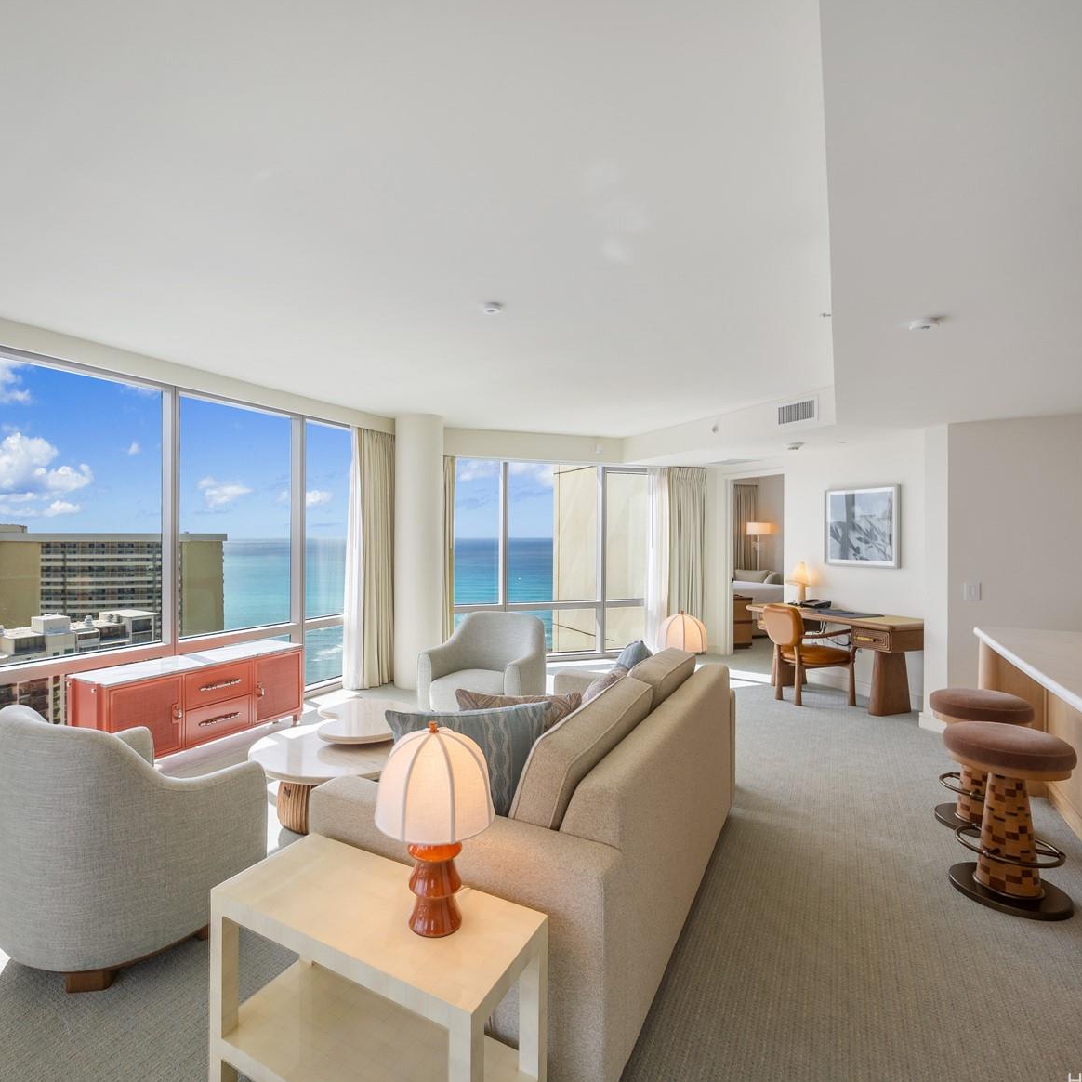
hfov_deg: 83.4
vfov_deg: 84.0
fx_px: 601
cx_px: 462
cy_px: 533
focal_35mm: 17
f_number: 4
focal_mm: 7
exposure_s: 1/6400
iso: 250
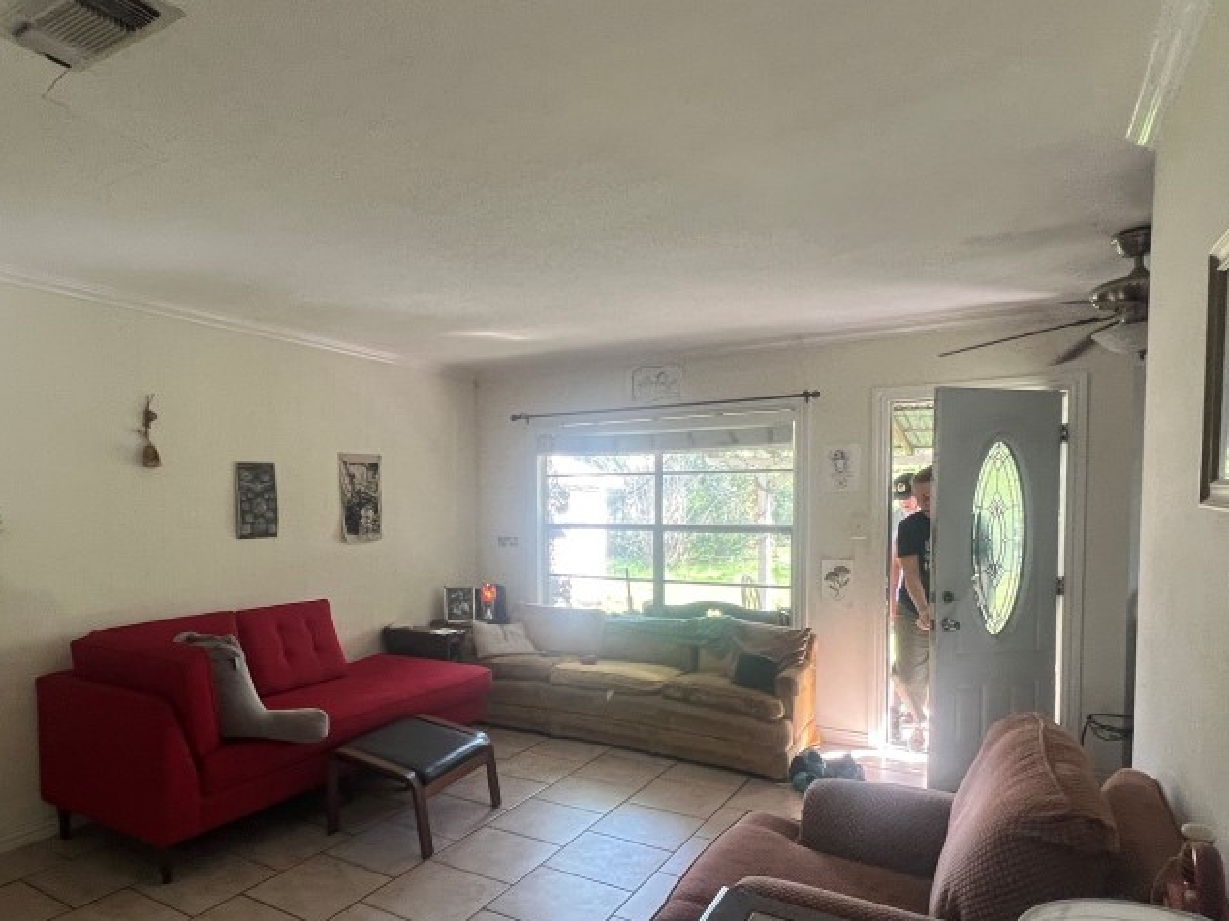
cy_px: 541
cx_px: 475
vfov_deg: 63.0
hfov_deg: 77.8
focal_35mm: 21
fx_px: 745
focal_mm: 1.57
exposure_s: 1/99
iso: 200
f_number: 1.8
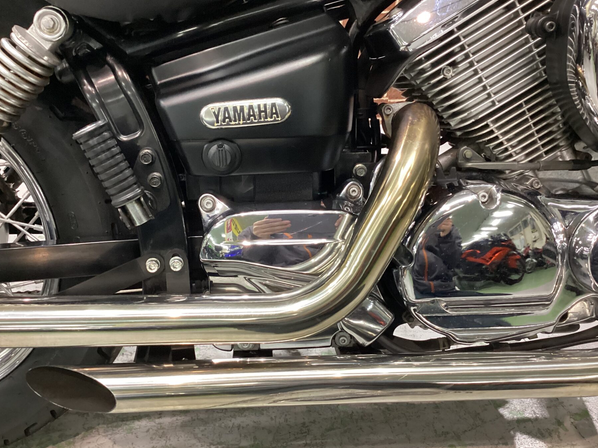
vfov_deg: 42.9
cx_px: 282
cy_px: 217
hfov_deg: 55.3
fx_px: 570
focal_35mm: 33
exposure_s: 1/40
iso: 400
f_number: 2.4
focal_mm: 3.3
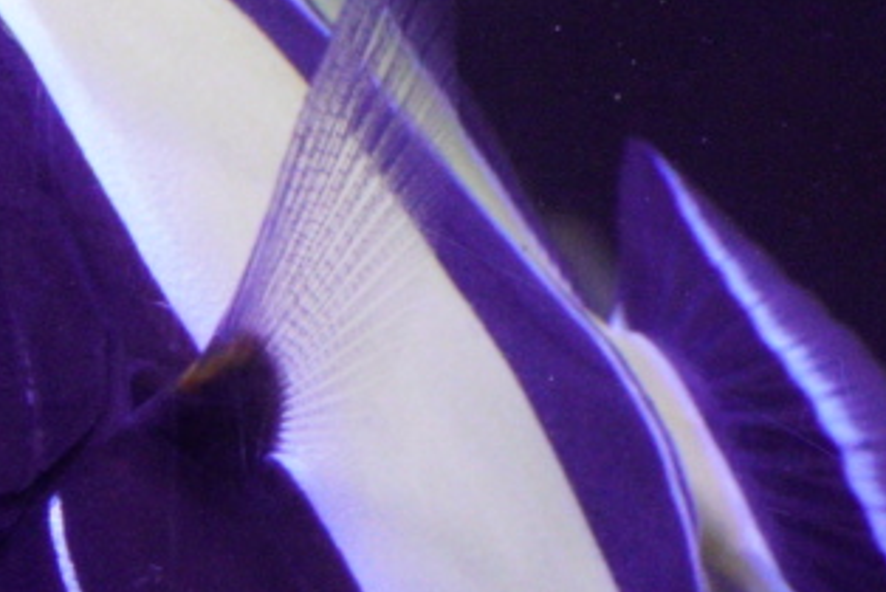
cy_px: 228
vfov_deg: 2.0
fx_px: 17096
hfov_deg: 3.0
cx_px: 223
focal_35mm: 694
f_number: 11
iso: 1600
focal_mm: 90
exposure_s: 1/160
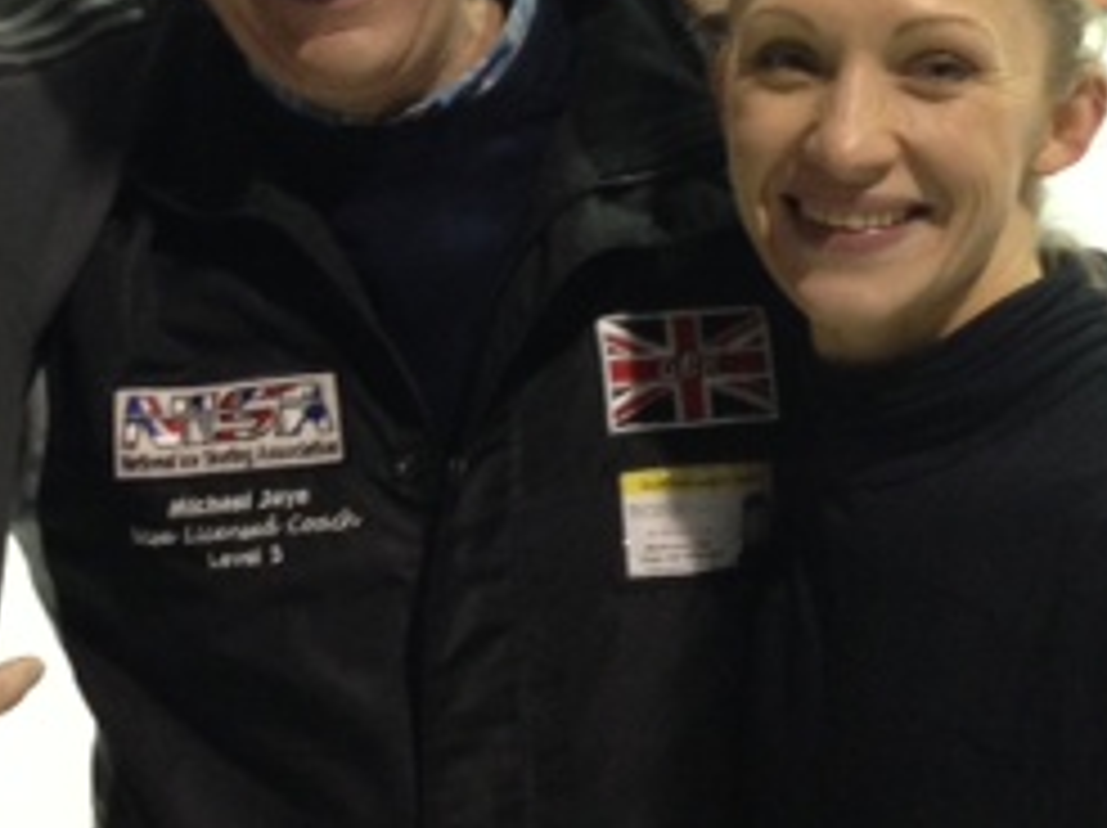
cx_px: 310
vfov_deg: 17.1
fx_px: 2748
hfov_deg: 22.6
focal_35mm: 86
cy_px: 225
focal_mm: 4.13
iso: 250
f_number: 2.4
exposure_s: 1/20
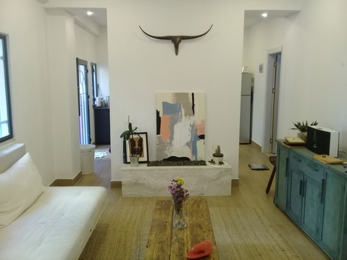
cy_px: 130
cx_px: 174
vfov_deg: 45.5
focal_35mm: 31
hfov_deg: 58.3
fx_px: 311
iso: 125
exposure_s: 1/40
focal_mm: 3.3
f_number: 2.2
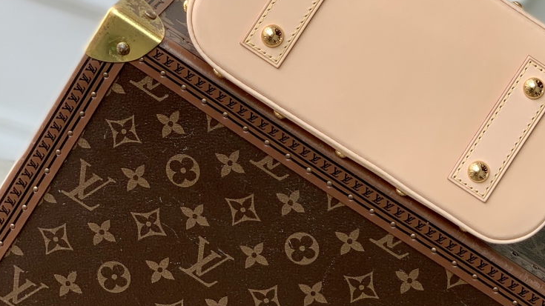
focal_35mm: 111
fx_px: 1604
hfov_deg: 19.2
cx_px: 392
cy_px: 24
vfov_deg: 10.8
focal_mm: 6
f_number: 2.4
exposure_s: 1/131
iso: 16
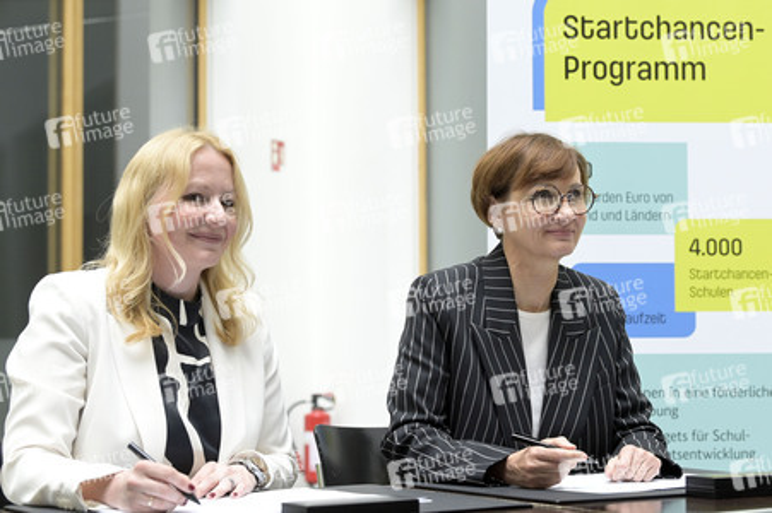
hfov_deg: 28.9
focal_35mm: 70
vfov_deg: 19.4
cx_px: 386
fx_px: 1500
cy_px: 256
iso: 4000
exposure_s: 1/500
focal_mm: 70
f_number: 5
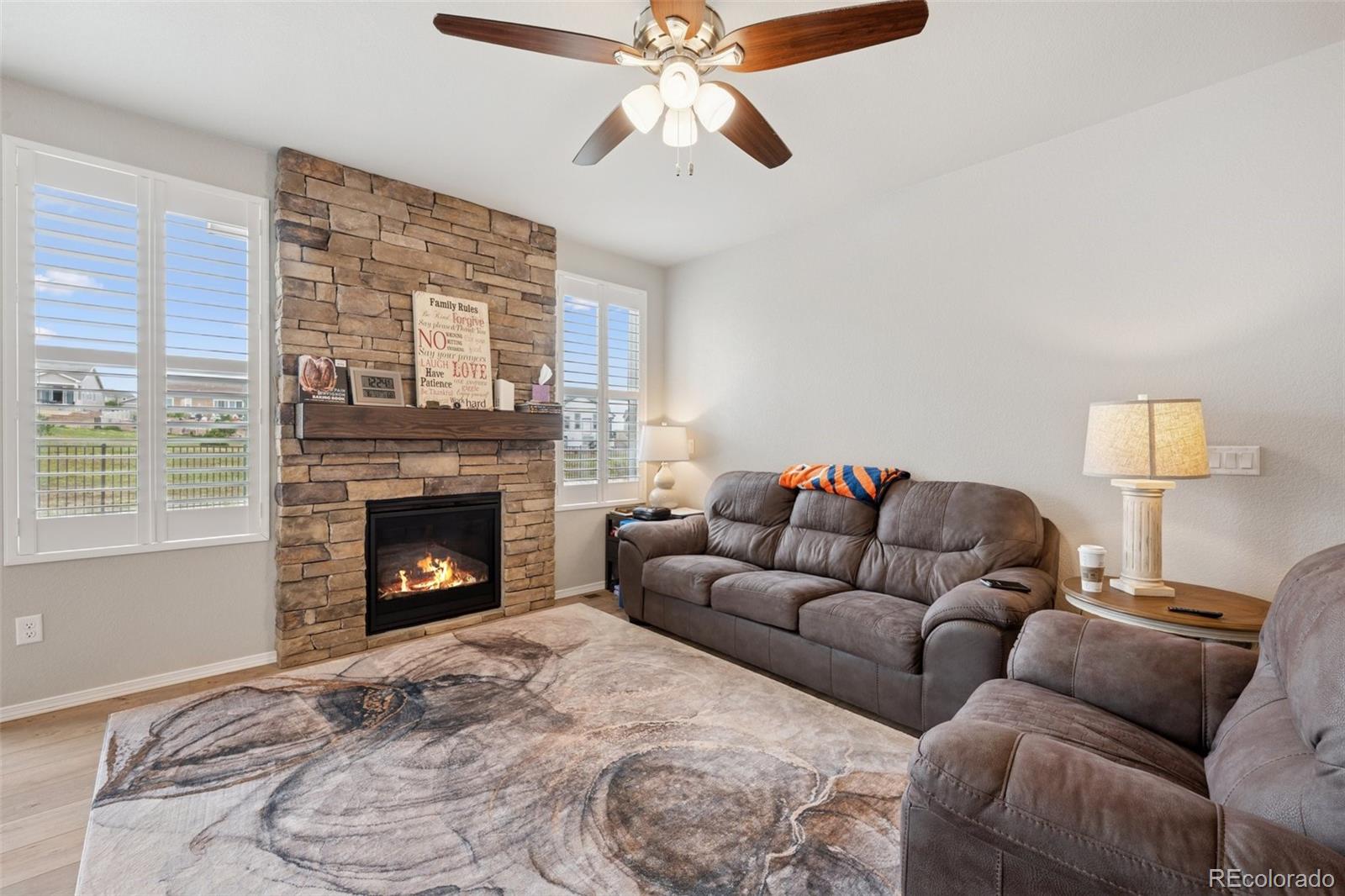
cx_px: 672
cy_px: 448
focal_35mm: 15
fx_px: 560
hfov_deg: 100.4
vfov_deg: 77.3
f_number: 11
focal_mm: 15
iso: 100
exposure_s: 1/2.5
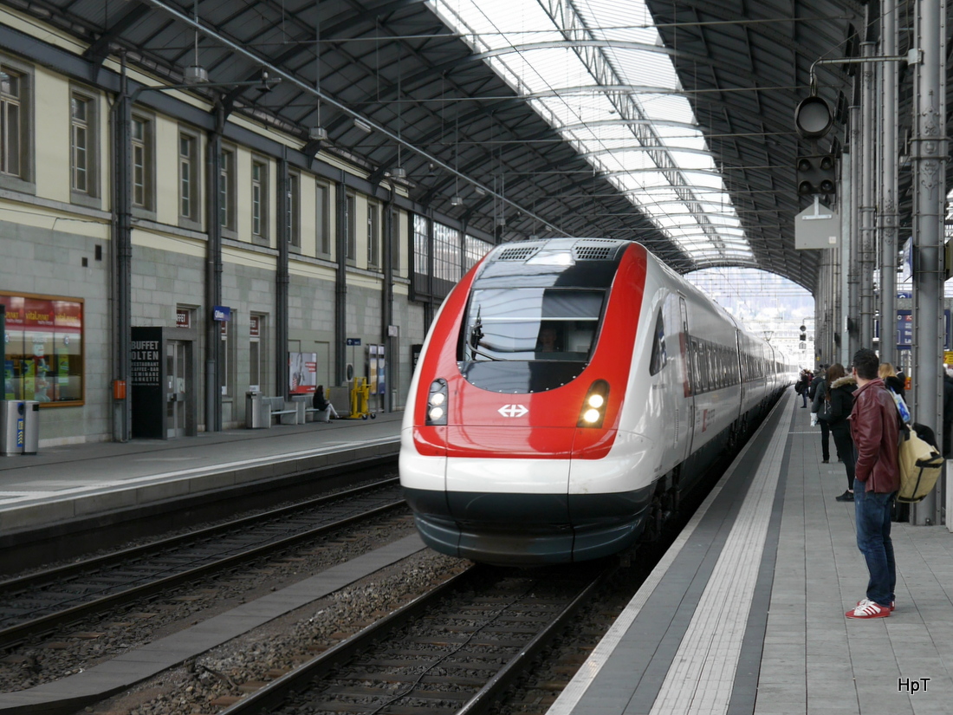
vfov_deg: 41.8
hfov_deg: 54.0
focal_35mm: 34
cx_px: 476
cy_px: 358
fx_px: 936
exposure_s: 1/100
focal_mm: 17
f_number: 4
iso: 160
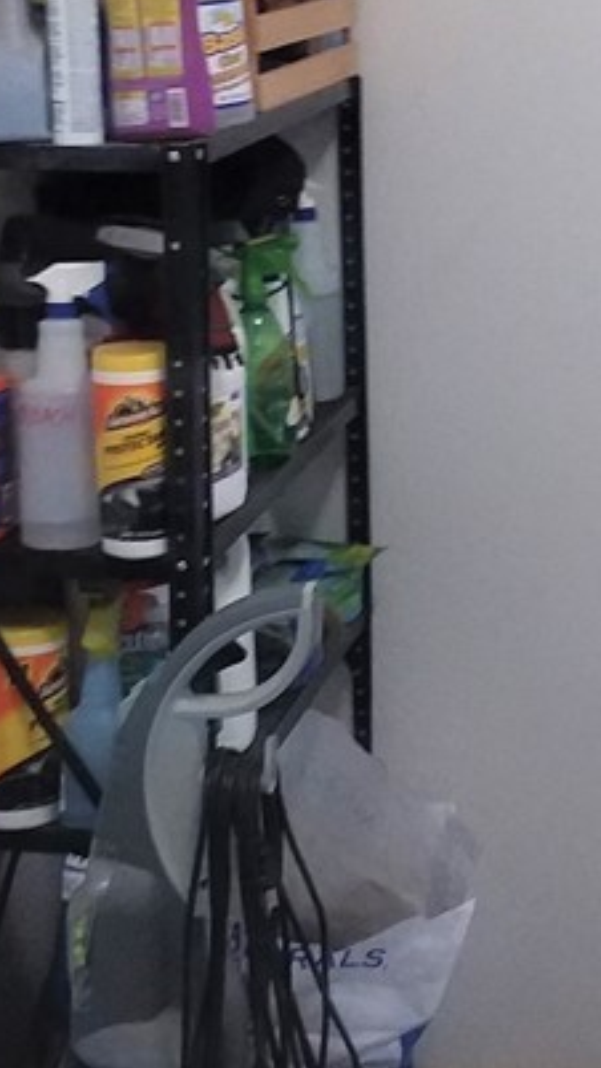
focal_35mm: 75
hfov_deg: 15.9
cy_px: 239
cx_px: 558
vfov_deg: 27.7
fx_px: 2126
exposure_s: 1/30
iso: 100
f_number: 1.9
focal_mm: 2.91
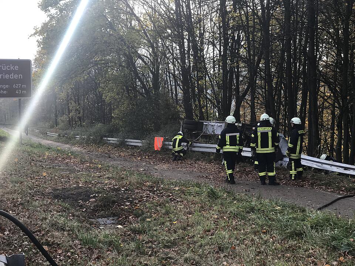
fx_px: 585
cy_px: 133
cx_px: 178
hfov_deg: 33.8
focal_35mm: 57
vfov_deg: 25.7
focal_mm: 6.6
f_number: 2.8
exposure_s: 1/124
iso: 20
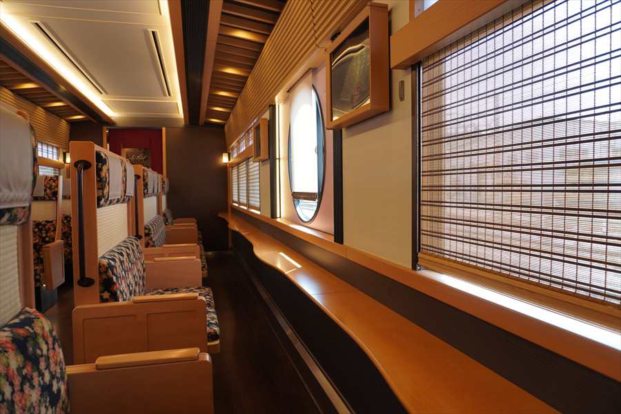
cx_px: 310
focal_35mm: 24
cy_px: 207
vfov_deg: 53.1
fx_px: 414
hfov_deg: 73.7
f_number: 4
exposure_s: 1/60
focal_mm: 16
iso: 125
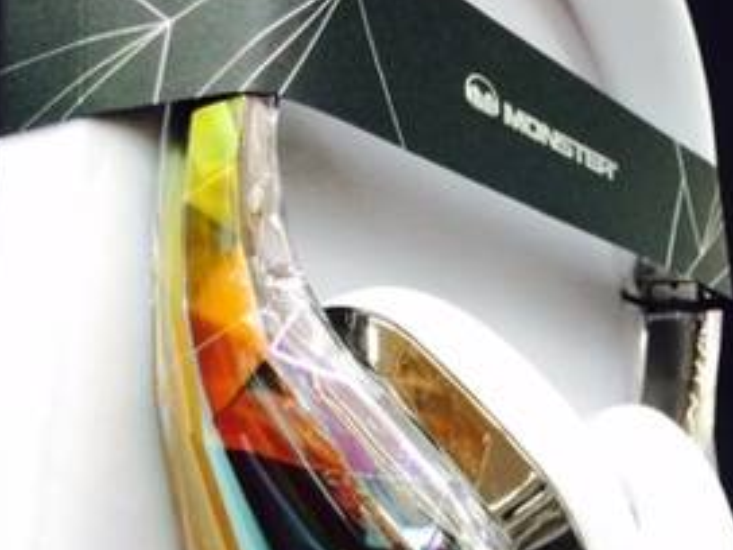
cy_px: 453
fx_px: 1355
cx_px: 709
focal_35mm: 64
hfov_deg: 28.6
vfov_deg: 22.6
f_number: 2.2
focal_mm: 4.15
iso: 50
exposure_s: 1/30
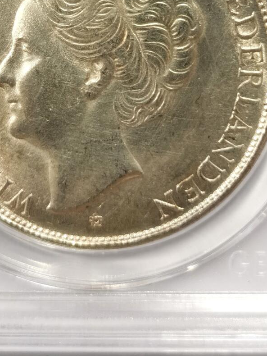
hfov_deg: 12.0
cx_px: 99
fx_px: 1264
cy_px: -48
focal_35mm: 123
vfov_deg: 15.5
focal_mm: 5.56
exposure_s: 1/100
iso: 125
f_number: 16
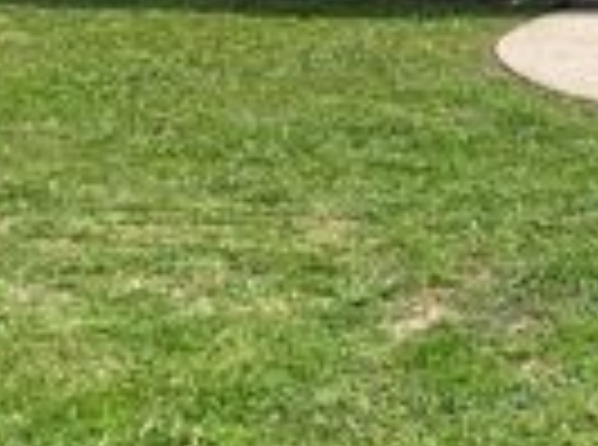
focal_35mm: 98
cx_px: 1061
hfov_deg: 16.8
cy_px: -97
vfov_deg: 14.5
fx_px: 1688
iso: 50
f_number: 1.6
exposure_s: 1/3135
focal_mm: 5.1
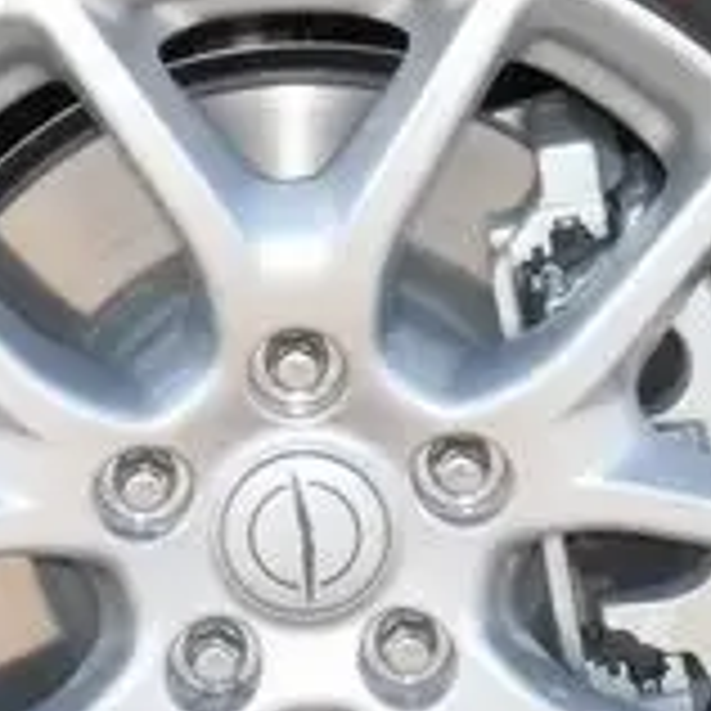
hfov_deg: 12.8
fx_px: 3160
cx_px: 279
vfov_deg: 12.8
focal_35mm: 136
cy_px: 407
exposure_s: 1/60
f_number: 20
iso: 1250
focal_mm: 19
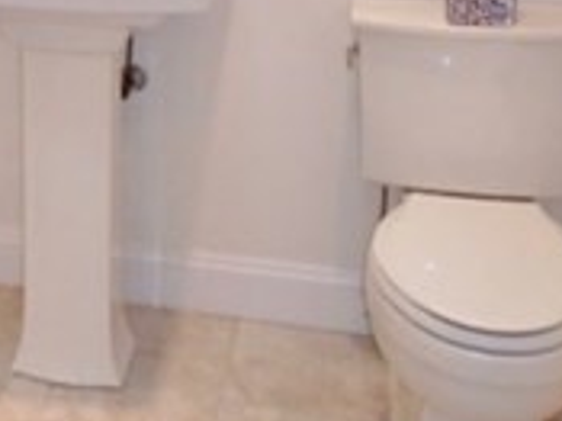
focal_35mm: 72
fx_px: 1168
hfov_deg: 25.2
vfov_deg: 19.5
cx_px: -53
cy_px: -48
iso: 200
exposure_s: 1/30
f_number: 3.5
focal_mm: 3.7
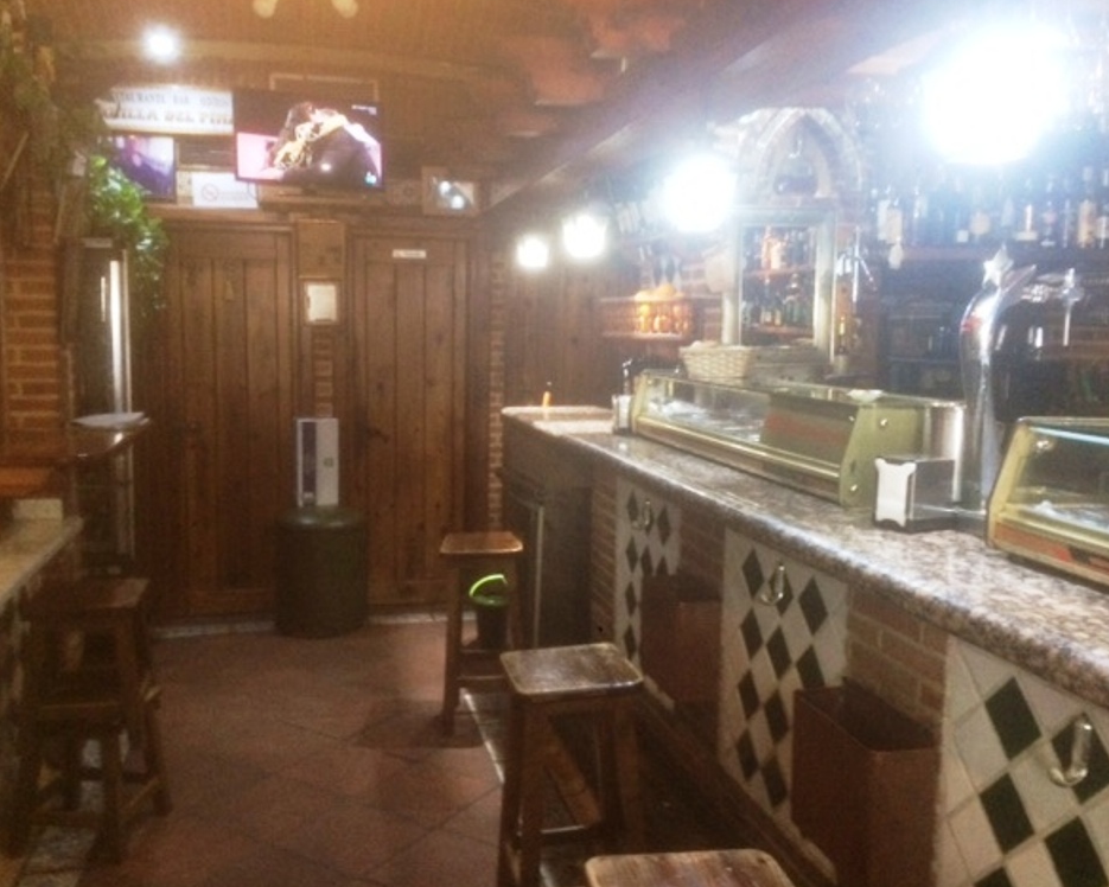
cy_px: 447
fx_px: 1017
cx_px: 546
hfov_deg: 57.2
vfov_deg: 47.1
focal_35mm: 31
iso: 320
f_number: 2.2
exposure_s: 1/20
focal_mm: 4.15
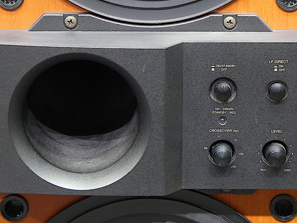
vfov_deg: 9.4
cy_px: 101
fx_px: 1356
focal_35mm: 158
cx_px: 152
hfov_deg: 12.5
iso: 200
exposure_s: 1.3
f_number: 5.2
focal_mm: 22.3
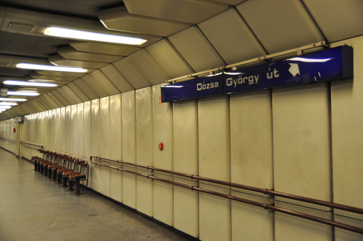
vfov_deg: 36.8
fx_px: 363
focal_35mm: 36
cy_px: 120
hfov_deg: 53.2
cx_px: 182
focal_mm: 24
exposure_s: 1/50
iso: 800
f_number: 3.2
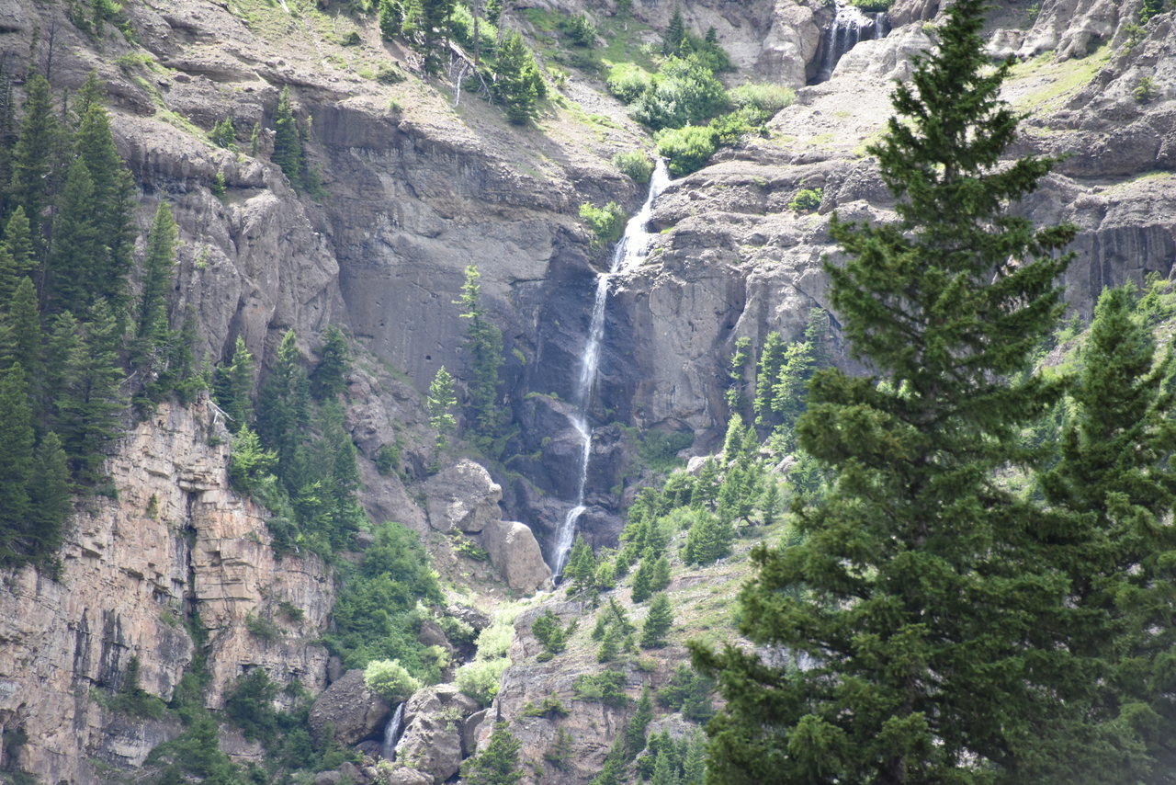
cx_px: 588
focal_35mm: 300
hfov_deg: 6.9
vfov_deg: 4.6
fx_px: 9802
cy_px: 392
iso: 900
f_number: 5.6
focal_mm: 300
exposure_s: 1/640
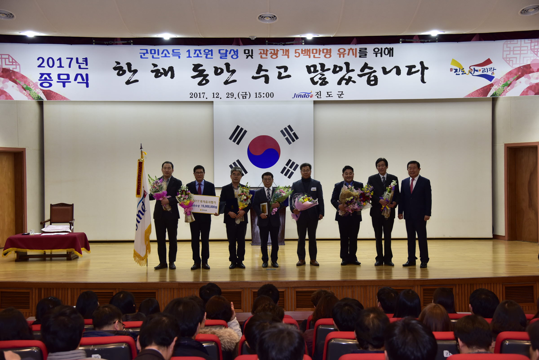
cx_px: 270
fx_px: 689
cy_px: 180
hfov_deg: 42.7
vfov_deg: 29.3
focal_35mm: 46
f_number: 4.5
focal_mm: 46
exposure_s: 1/80
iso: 800
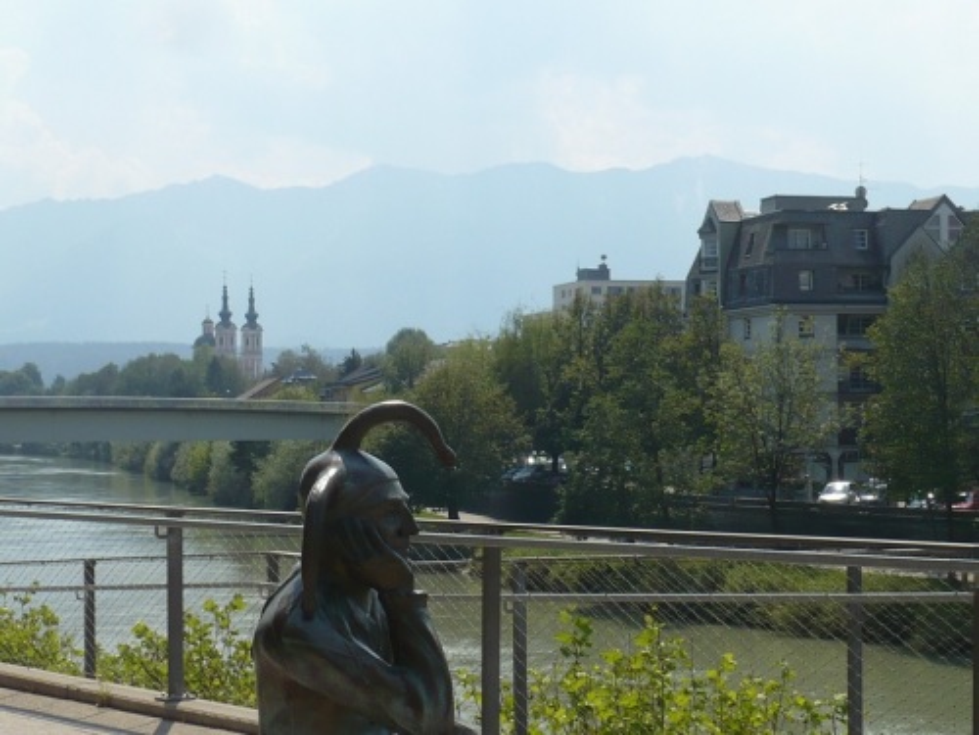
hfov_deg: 26.0
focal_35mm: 75
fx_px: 2121
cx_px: 490
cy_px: 368
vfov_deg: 19.6
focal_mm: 9.1
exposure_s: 1/250
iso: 100
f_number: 10
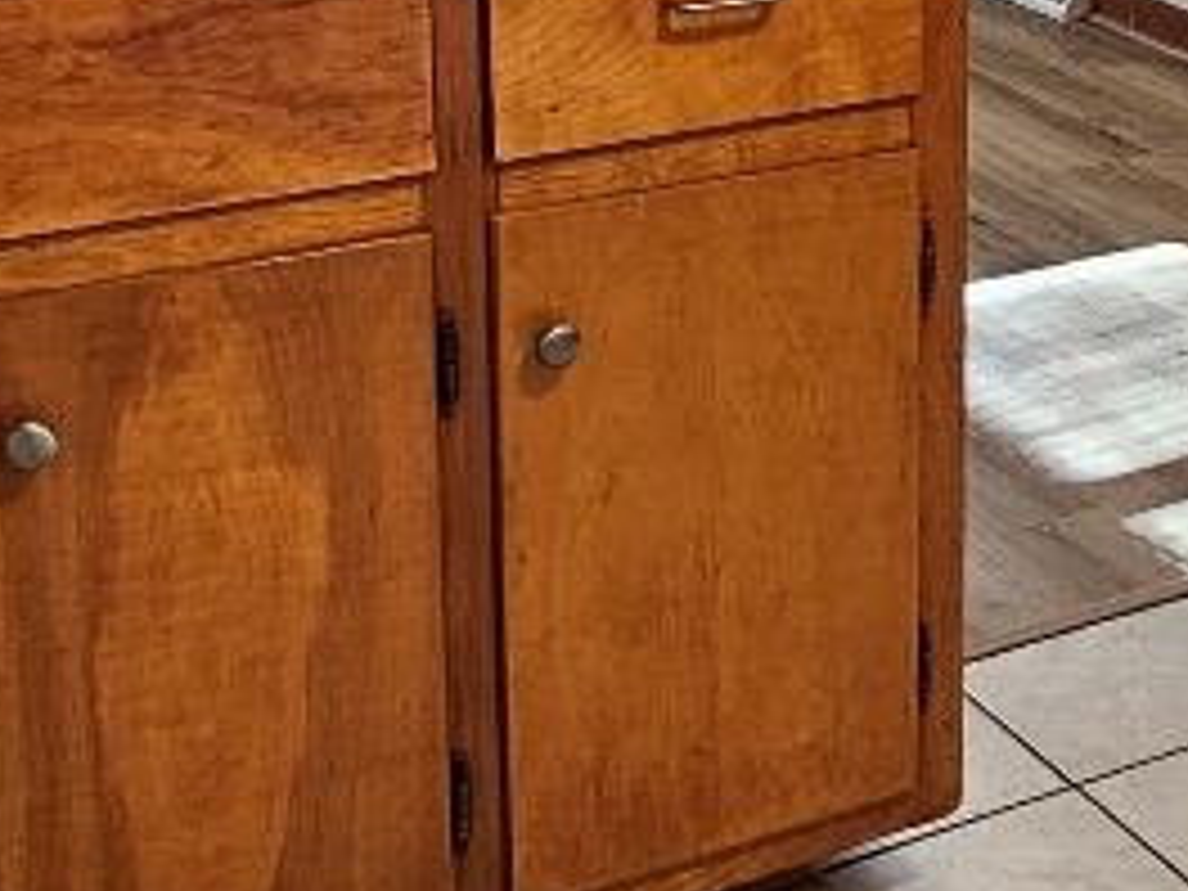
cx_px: 1368
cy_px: -86
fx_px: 2437
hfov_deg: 25.1
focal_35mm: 71
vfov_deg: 19.8
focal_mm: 2.2
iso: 125
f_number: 2.2
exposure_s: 1/60
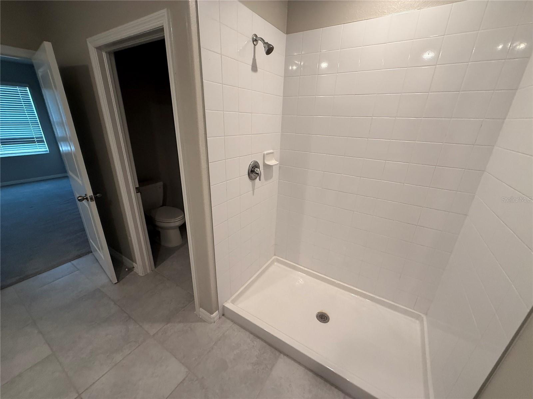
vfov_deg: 85.7
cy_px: 200
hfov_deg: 102.1
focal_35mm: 14
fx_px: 216
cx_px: 266
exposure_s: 1/120
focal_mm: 2.22
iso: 250
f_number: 2.2
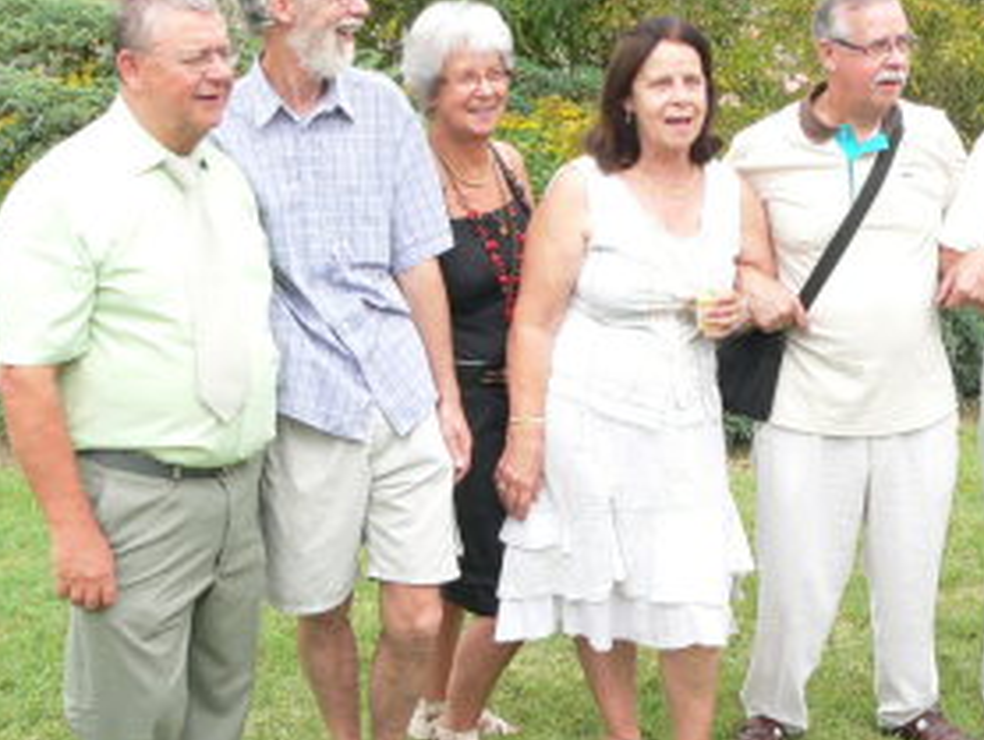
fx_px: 1963
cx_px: 731
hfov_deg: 27.8
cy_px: 266
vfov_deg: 21.3
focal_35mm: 69
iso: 80
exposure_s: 1/160
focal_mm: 6
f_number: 4
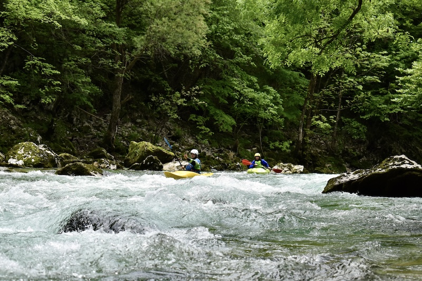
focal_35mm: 82
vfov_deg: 16.5
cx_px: 211
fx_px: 967
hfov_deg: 24.6
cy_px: 140
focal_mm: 55
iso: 320
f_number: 5.6
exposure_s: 1/320
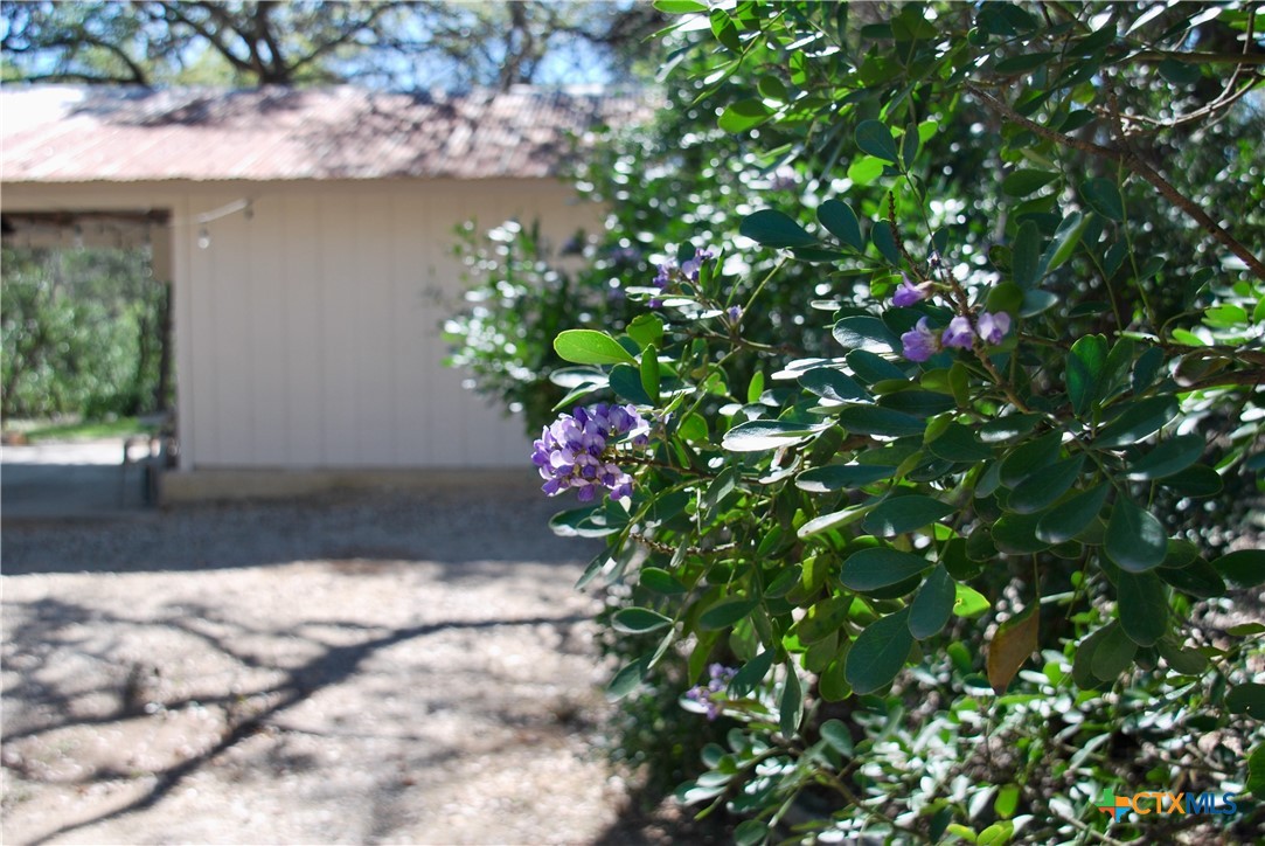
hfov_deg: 44.9
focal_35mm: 44
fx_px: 1530
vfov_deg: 30.9
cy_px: 423
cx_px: 632
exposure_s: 1/125
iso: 100
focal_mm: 29
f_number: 5.6
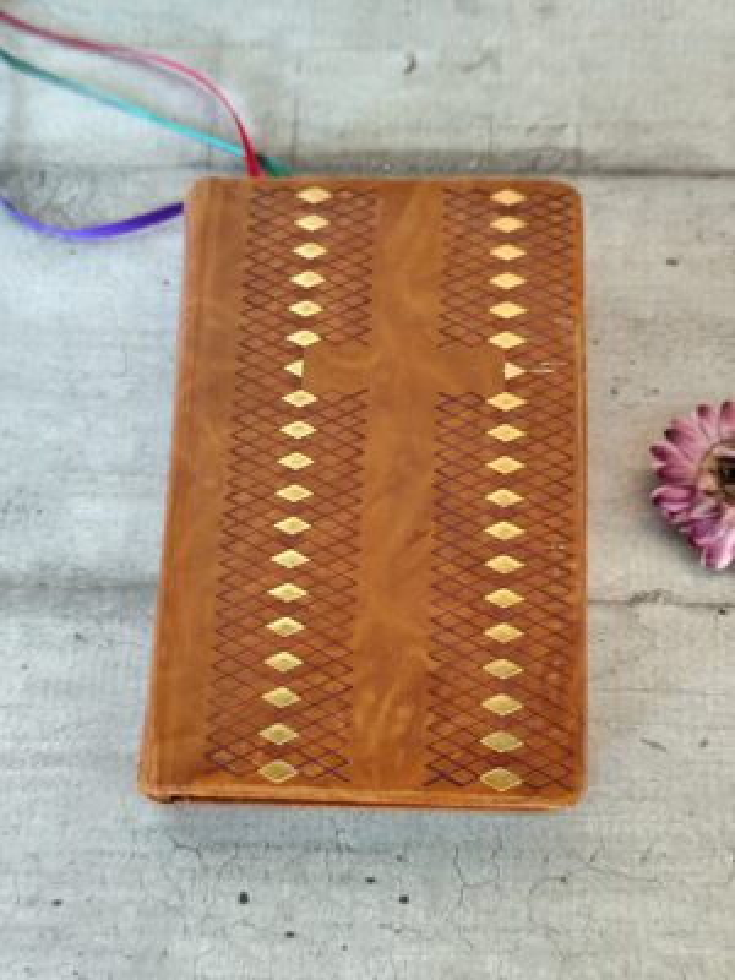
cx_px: 368
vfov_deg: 41.2
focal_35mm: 46
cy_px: 490
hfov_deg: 31.5
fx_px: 1302
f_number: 1.65
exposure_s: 1/25
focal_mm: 6.19
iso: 320
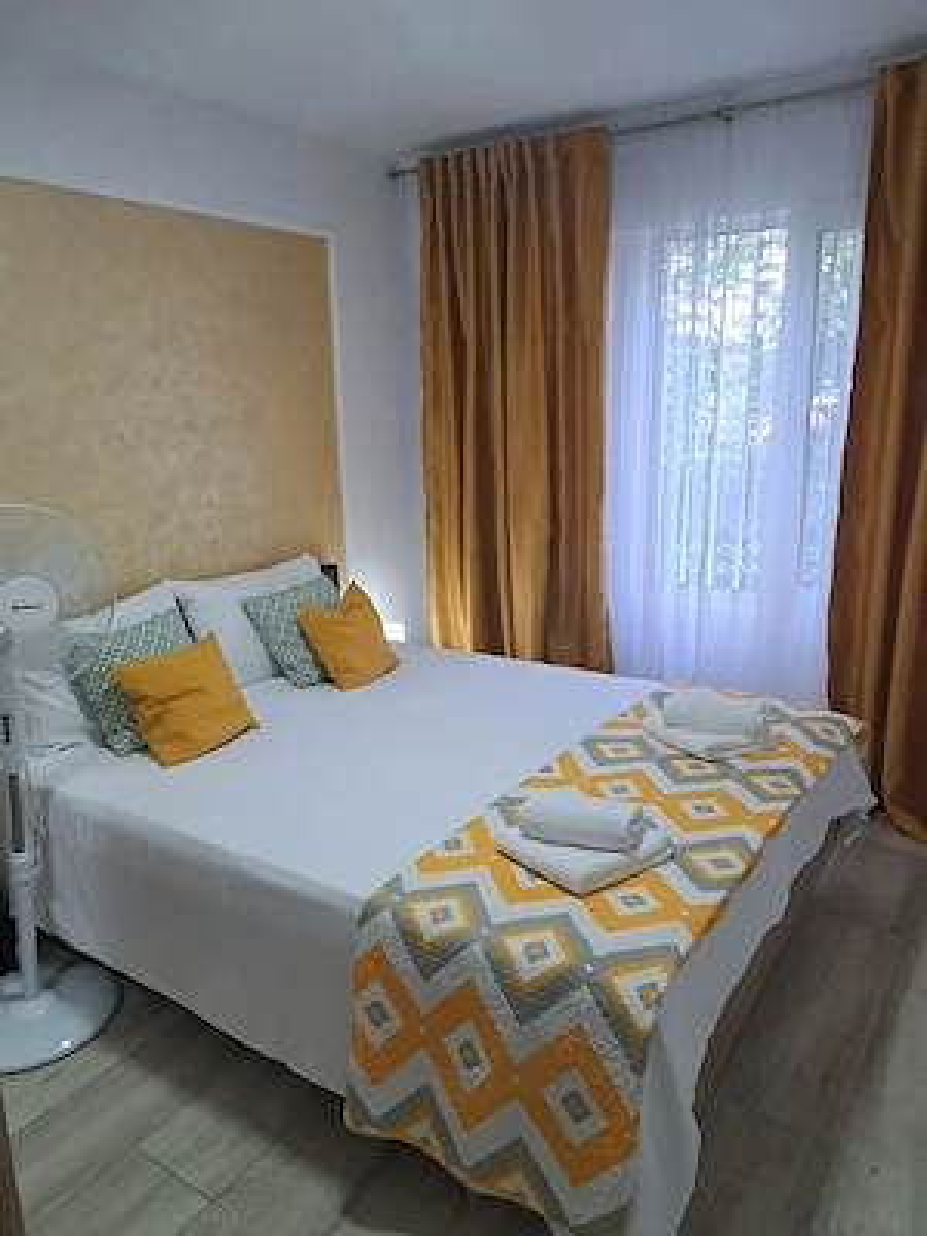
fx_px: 857
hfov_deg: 56.8
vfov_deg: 71.6
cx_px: 464
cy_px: 618
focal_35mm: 24
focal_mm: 5.23
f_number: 1.8
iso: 80
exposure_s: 1/50
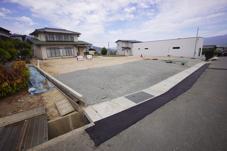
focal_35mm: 15
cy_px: 76
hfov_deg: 100.4
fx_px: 95
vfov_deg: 77.3
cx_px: 114
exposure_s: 1/125
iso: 100
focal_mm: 10
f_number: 10
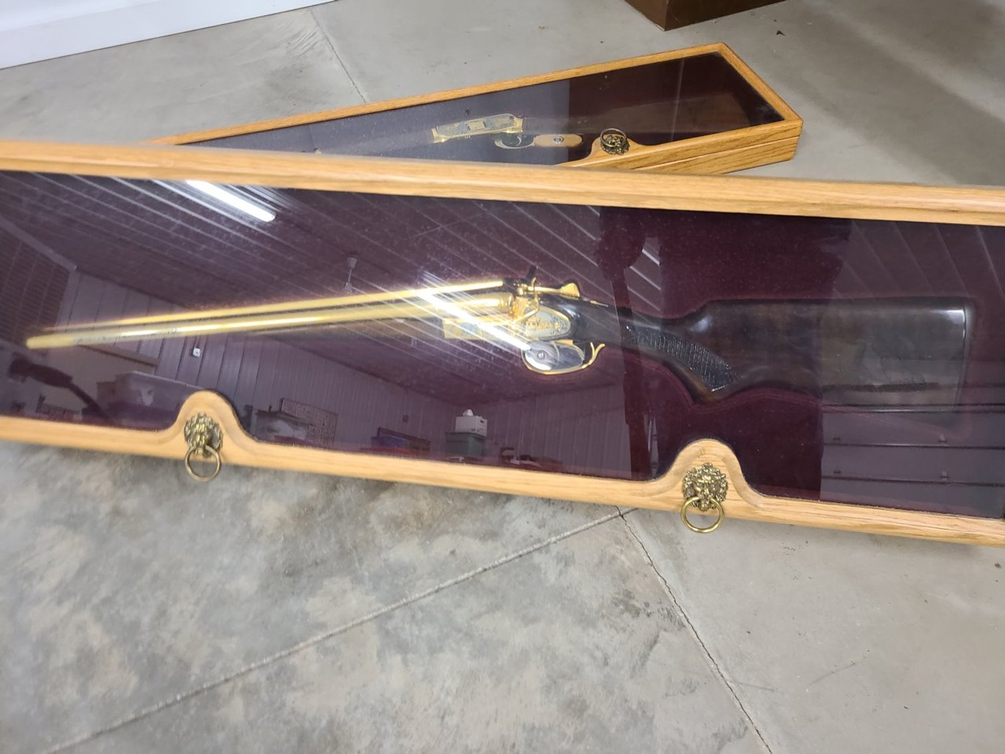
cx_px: 502
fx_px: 755
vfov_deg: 53.1
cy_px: 377
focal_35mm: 26
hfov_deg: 67.3
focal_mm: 5.4
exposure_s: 1/40
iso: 250
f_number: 1.8
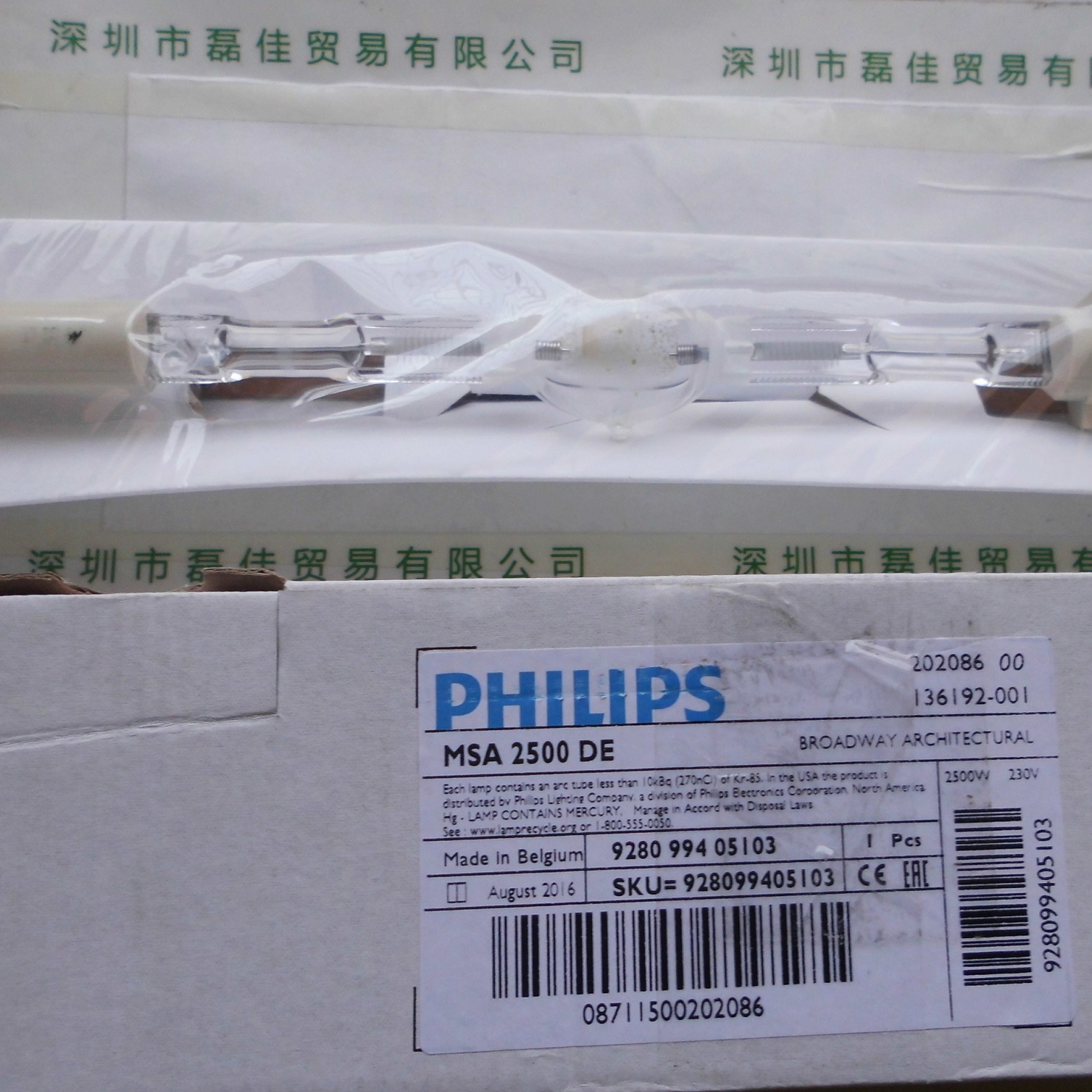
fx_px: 1106
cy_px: 552
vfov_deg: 52.5
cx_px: 647
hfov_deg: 52.2
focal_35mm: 31
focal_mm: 4.6
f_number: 3.2
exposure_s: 1/94
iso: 100
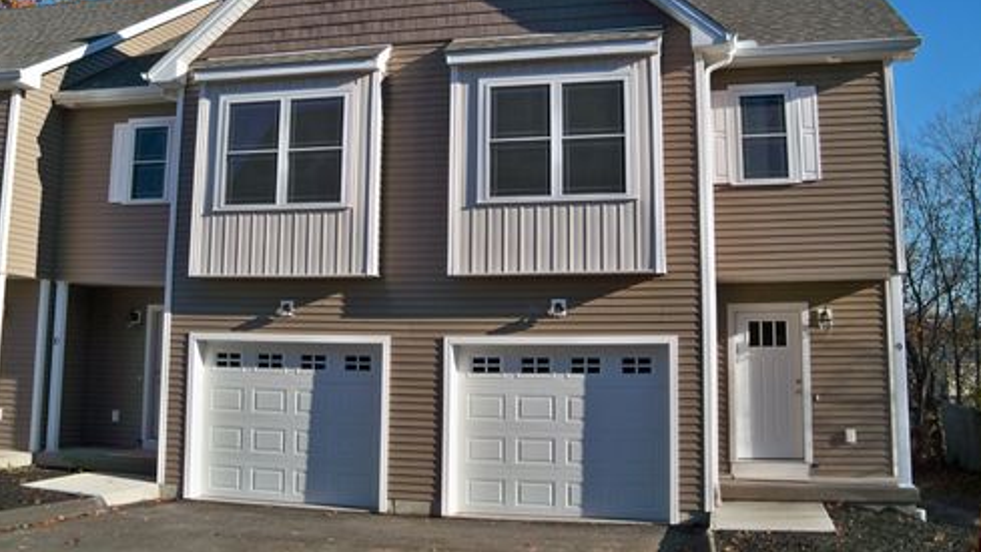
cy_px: 192
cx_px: 485
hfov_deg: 51.6
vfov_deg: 30.2
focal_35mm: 39
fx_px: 1014
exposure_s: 1/500
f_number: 3.5
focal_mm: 6.2
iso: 80
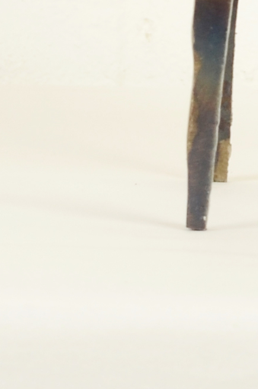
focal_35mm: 956
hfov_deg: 1.4
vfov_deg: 2.1
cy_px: -873
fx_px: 10323
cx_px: 449
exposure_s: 1/8
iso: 160
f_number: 9
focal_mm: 85
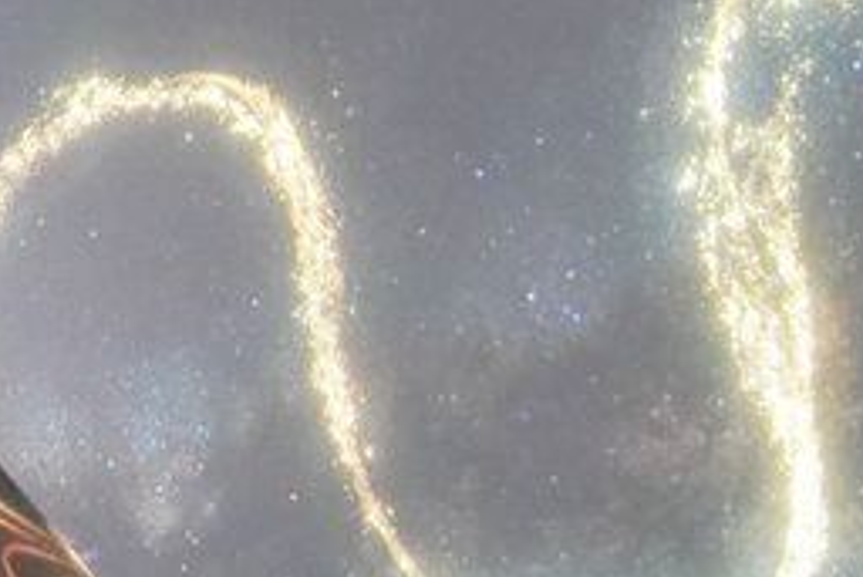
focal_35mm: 131
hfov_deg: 15.0
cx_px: -249
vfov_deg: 10.5
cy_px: 368
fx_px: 3142
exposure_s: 1/60
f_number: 2.8
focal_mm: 28
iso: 12800
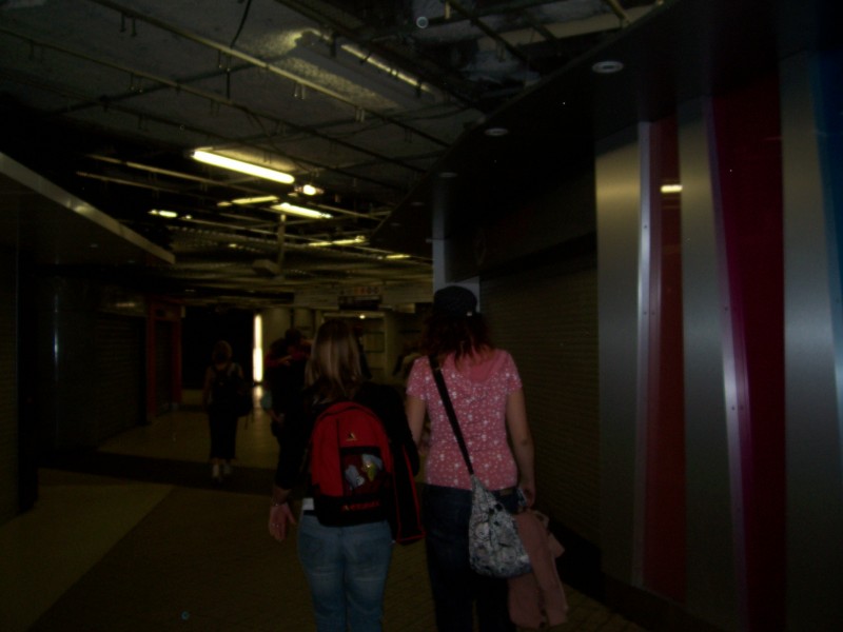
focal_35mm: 34
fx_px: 828
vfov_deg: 41.8
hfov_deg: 54.0
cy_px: 316
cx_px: 422
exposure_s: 1/64
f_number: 2.7
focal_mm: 5.6
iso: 80
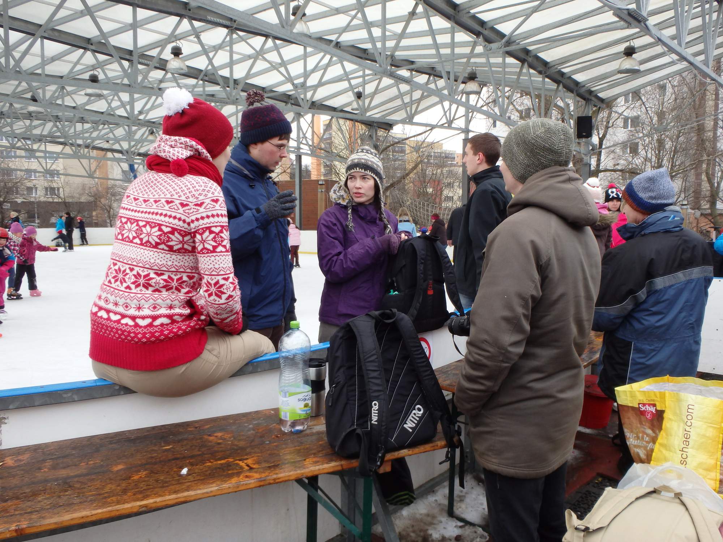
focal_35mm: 28
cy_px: 271
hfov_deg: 63.4
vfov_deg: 49.7
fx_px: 585
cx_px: 362
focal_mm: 5
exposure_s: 1/100
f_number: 3.9
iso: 125
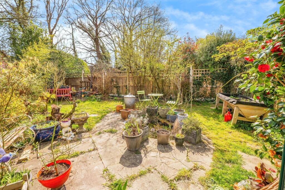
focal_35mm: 15
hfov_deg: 100.4
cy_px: 95
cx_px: 142
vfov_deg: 77.3
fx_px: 119
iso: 320
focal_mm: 10
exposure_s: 1/250
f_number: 8
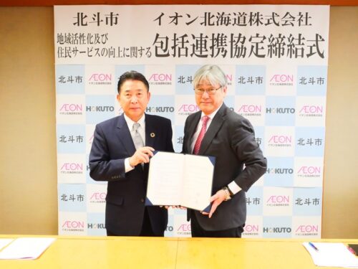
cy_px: 134
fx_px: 414
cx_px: 179
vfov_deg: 36.0
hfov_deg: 46.8
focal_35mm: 40
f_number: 10
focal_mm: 20
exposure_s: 1/40
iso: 3200
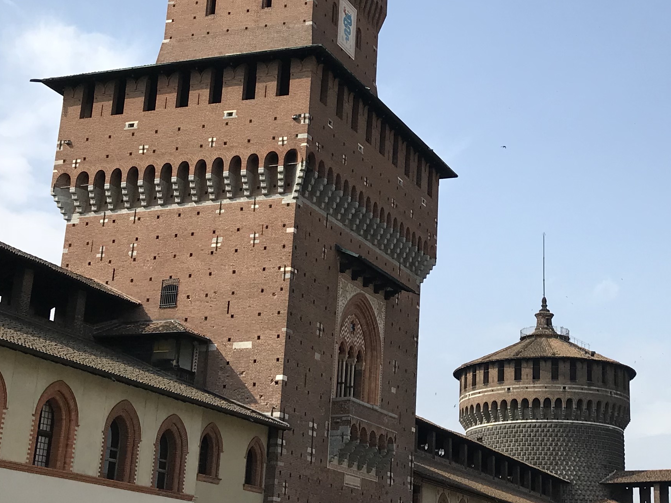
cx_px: 523
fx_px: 1260
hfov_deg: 29.2
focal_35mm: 65
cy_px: 139
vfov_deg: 22.4
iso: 20
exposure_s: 1/1953
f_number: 1.8
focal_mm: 3.99
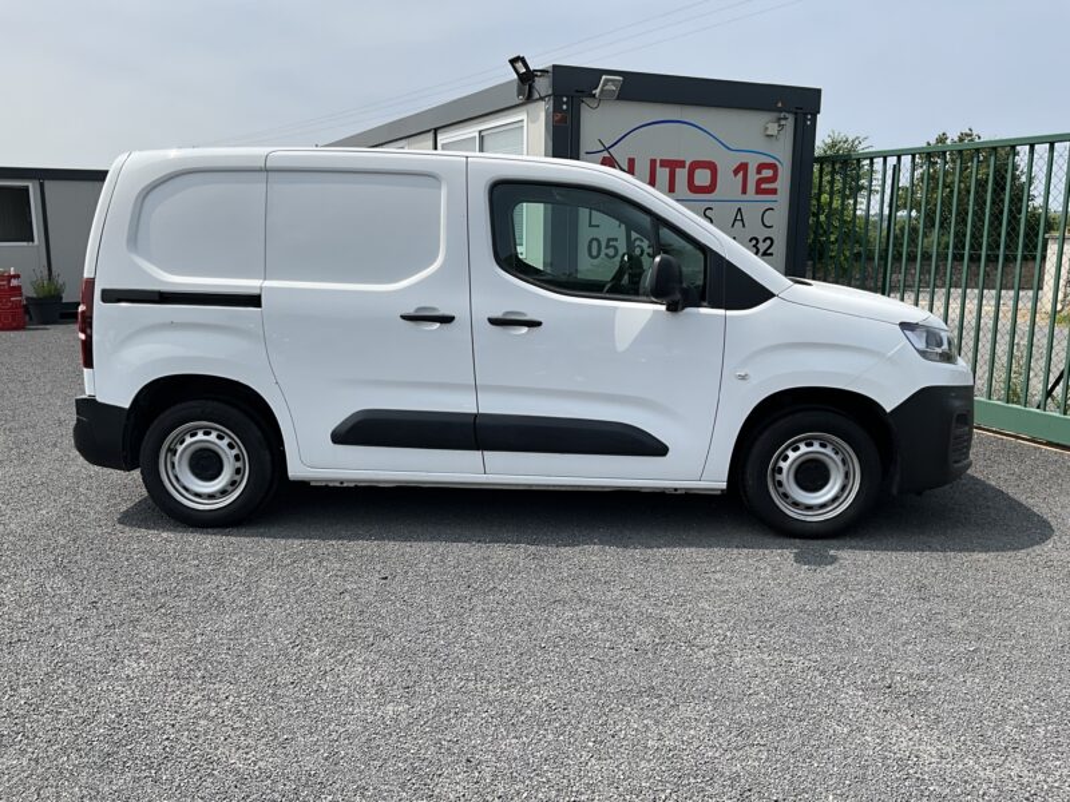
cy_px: 401
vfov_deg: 48.2
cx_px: 535
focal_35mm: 29
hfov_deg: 61.7
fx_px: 896
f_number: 1.8
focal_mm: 3
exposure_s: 1/1984
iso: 25
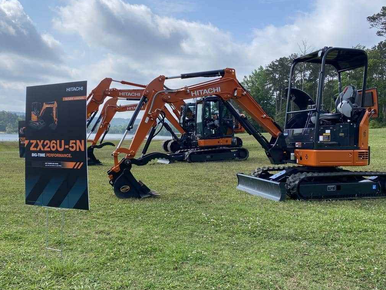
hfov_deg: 58.2
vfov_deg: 45.5
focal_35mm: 31
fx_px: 346
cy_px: 146
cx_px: 174
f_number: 1.8
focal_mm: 4.25
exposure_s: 1/2890
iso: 32
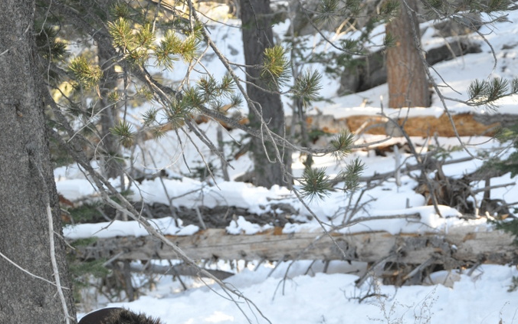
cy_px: 348
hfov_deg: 18.8
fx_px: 1568
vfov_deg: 11.6
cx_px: 258
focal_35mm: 111
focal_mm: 48
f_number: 5.6
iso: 800
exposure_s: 1/125
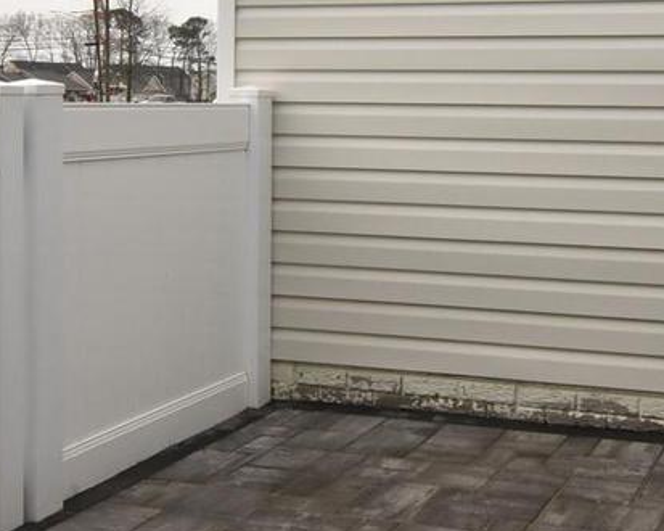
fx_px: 1159
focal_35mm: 59
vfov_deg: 25.3
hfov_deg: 31.7
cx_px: 449
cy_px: 103
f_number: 22
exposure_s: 1/200
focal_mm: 12
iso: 800
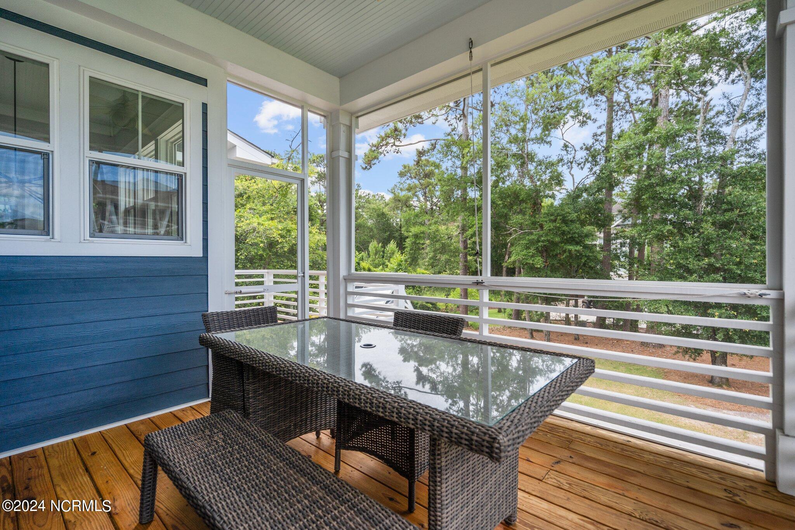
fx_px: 353
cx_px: 398
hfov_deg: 96.7
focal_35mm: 16
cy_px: 265
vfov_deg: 73.7
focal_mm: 16
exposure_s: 1/500
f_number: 4
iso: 250
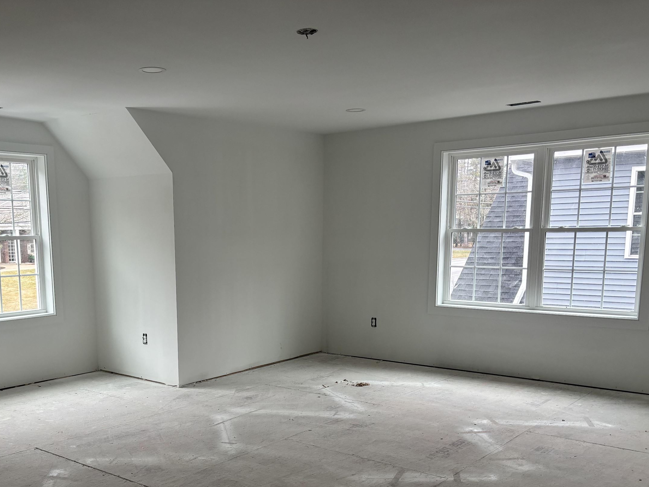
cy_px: 339
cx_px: 237
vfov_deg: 38.1
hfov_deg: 49.6
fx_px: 694
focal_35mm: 37
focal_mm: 5.96
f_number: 1.6
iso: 64
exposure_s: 1/121
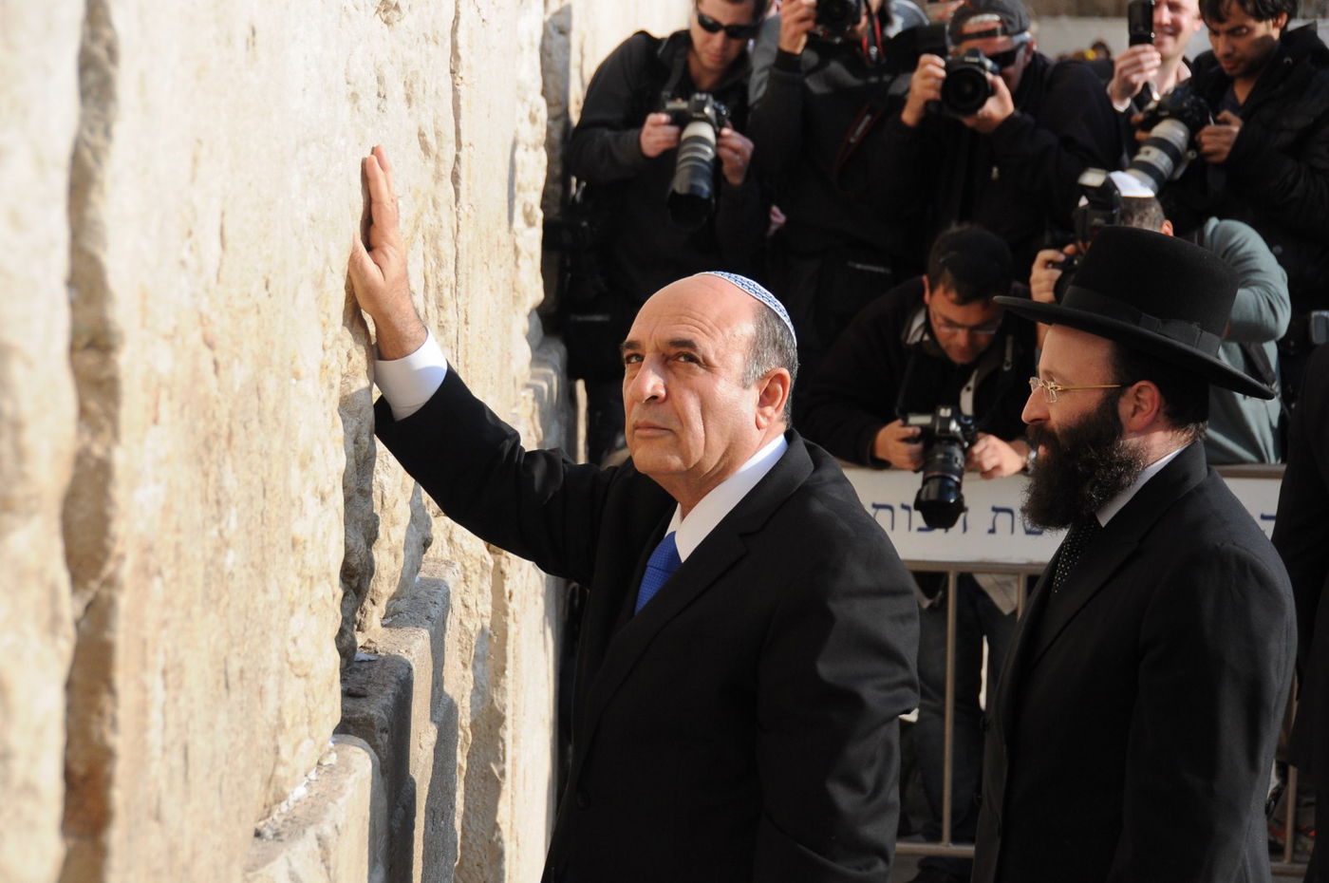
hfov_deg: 26.0
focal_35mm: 78
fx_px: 2876
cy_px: 442
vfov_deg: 17.5
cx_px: 664
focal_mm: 52
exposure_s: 1/2500
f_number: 5.6
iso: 640
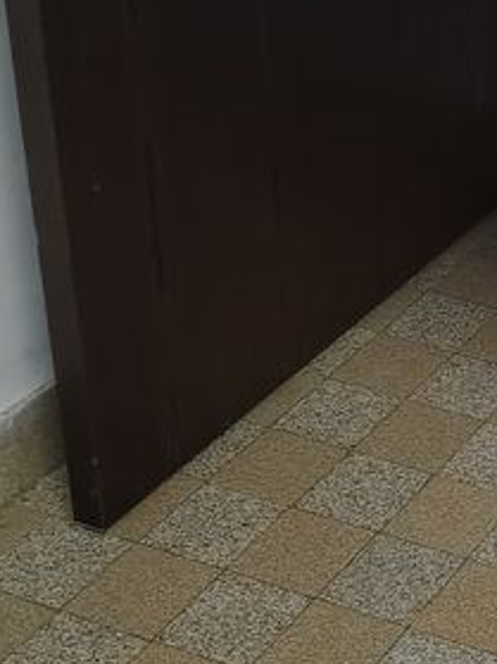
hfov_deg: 14.1
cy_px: 90
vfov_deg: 22.3
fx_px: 1648
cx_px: 1027
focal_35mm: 86
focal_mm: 5.56
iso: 2190
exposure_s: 1/33.3
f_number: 1.8
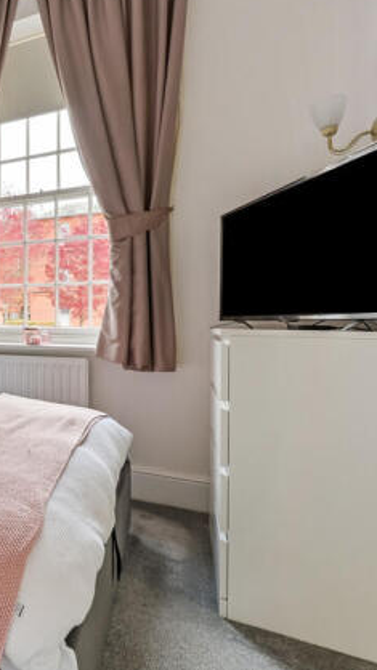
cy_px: 325
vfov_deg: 78.7
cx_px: -72
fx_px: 409
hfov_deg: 37.7
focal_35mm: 23
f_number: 14
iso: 400
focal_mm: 14
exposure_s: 1/6
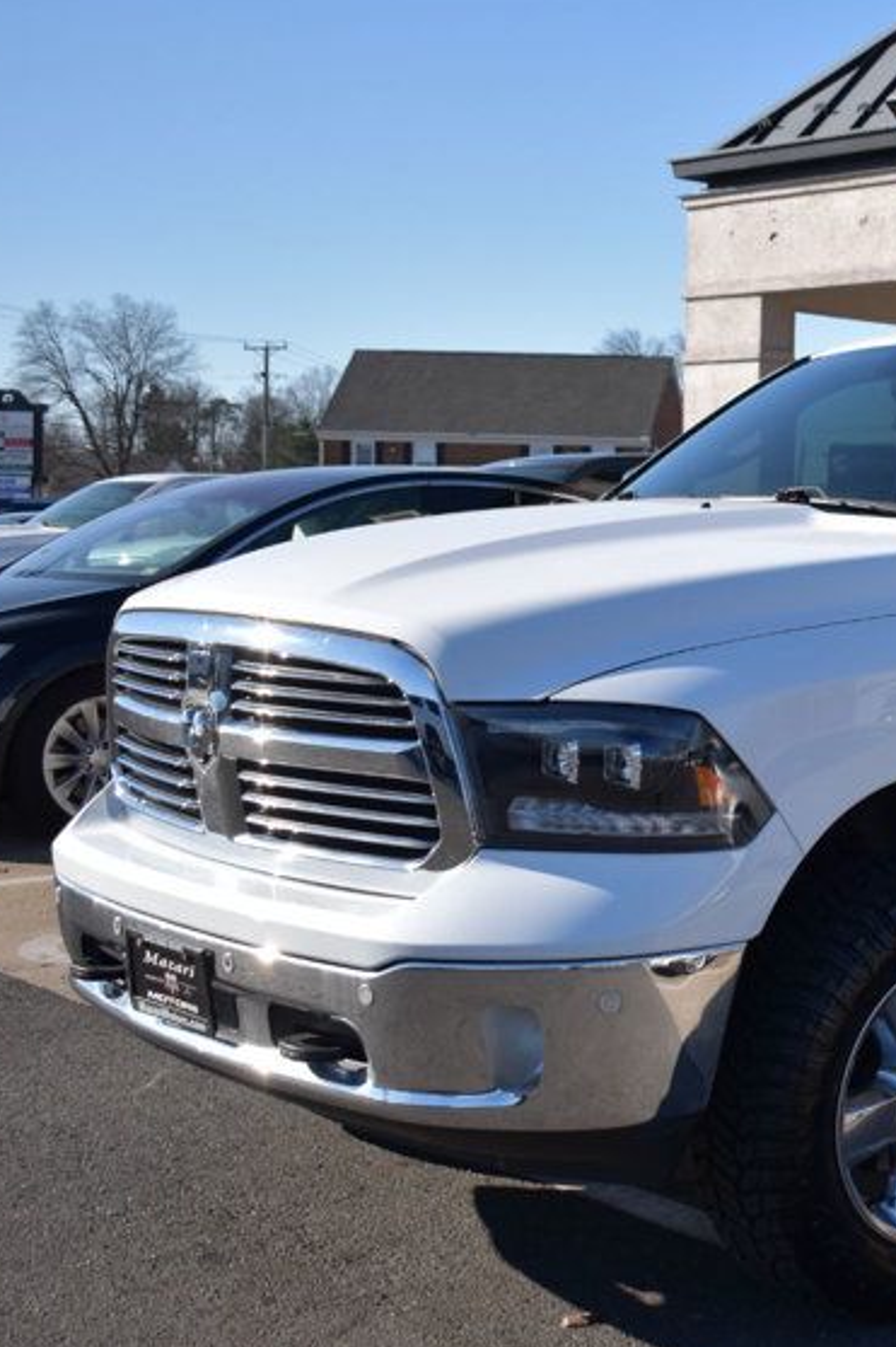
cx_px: 1084
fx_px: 2163
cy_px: 653
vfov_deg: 34.5
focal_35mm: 58
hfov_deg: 21.6
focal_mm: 21
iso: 200
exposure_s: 1/1600
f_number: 3.8
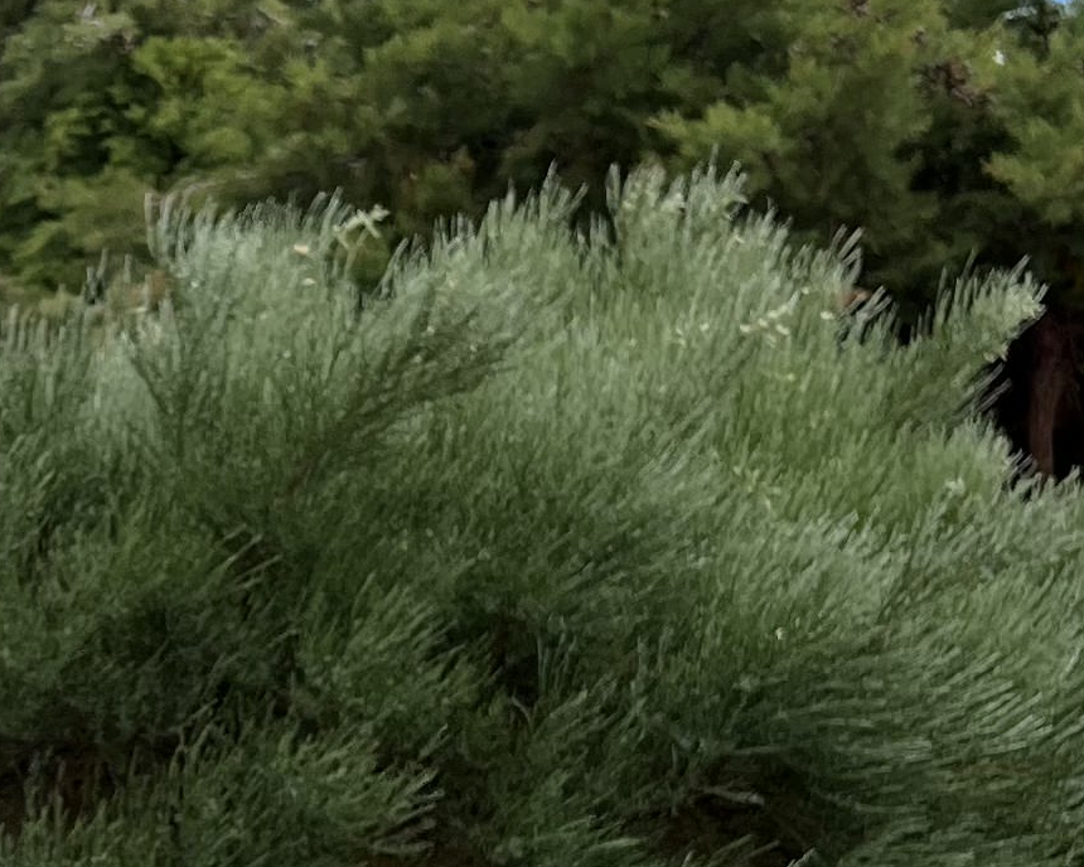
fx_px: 3818
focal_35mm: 119
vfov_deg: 12.9
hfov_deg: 15.9
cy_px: 744
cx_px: 4
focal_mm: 5.7
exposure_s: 1/3077
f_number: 1.5
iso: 50
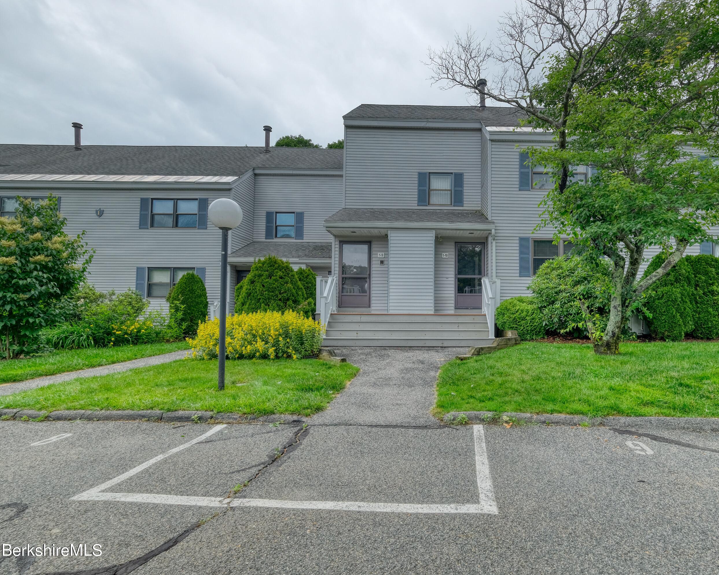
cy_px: 287
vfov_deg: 77.0
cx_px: 434
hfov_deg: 88.4
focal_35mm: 17
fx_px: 362
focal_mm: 10
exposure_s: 1/60
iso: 800
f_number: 4
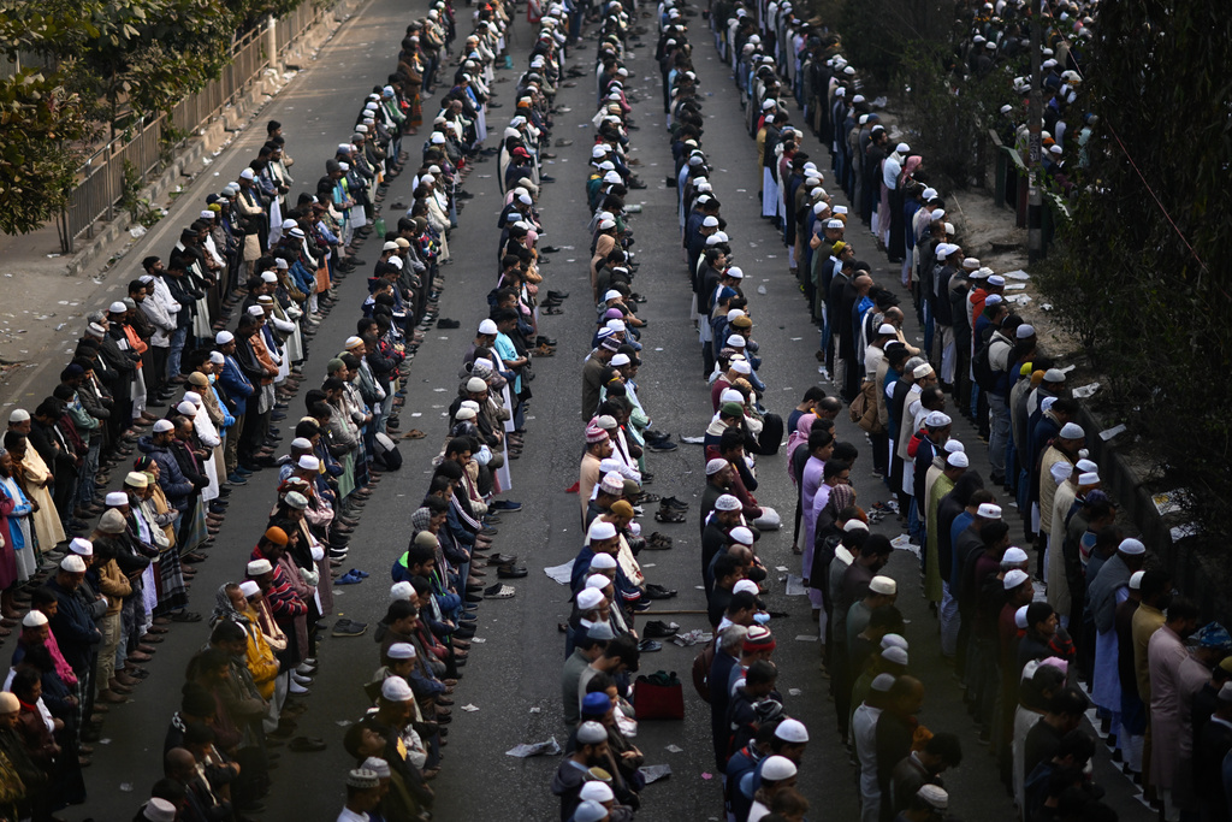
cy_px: 411
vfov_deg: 16.1
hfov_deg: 23.9
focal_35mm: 85
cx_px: 616
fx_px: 2909
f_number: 1.4
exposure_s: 1/20000
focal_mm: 85
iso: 800
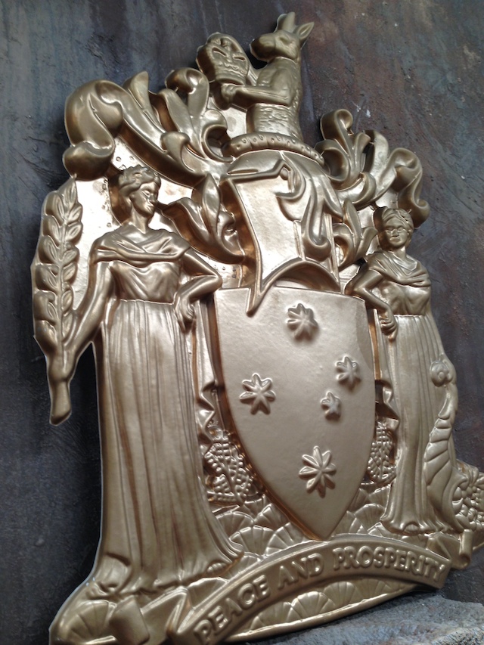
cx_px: 242
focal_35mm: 33
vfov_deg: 55.3
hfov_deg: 43.0
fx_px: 615
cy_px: 322
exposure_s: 1/20
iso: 50
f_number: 2.4
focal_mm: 4.13
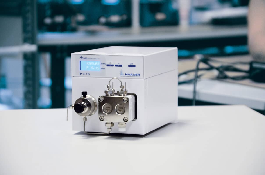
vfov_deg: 9.9
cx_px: 132
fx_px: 1014
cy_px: 88
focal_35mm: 138
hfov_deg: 14.9
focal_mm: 92
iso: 1000
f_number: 5.6
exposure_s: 1/60
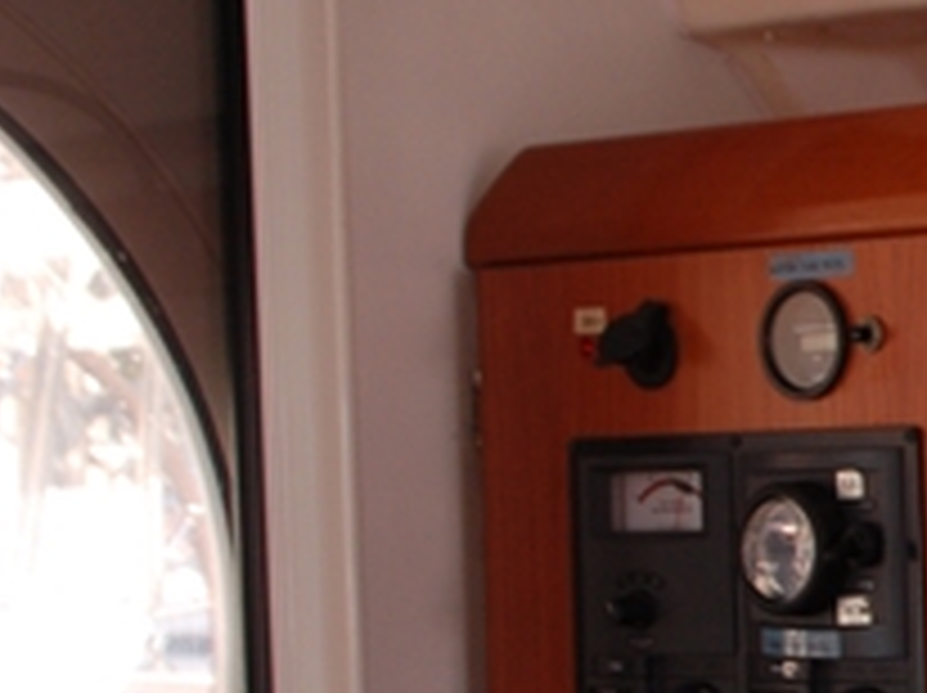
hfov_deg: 14.5
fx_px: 3280
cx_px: 1566
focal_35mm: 123
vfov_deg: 12.0
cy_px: 488
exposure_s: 1/60
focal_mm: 25
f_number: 8
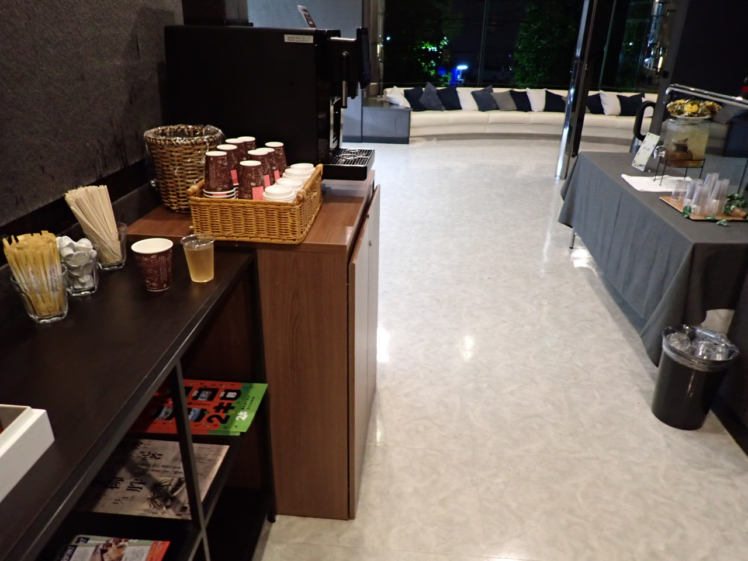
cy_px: 280
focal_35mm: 25
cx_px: 374
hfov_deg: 69.4
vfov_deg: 54.9
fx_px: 540
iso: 500
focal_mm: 4.5
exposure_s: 1/30
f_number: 2
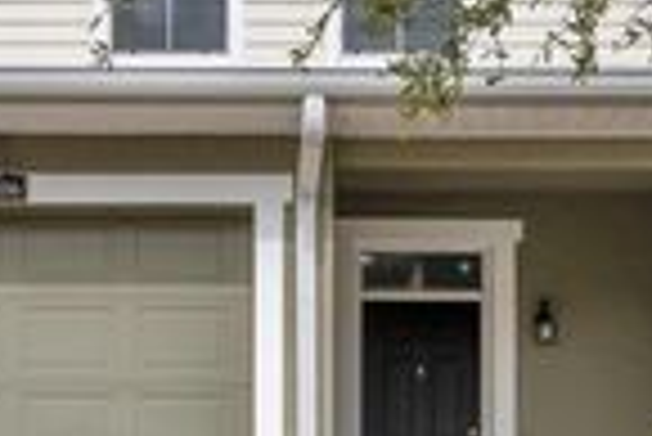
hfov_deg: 29.2
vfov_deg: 19.2
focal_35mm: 69
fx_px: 1251
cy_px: 438
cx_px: 297
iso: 64
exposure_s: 1/50
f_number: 8
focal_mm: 20
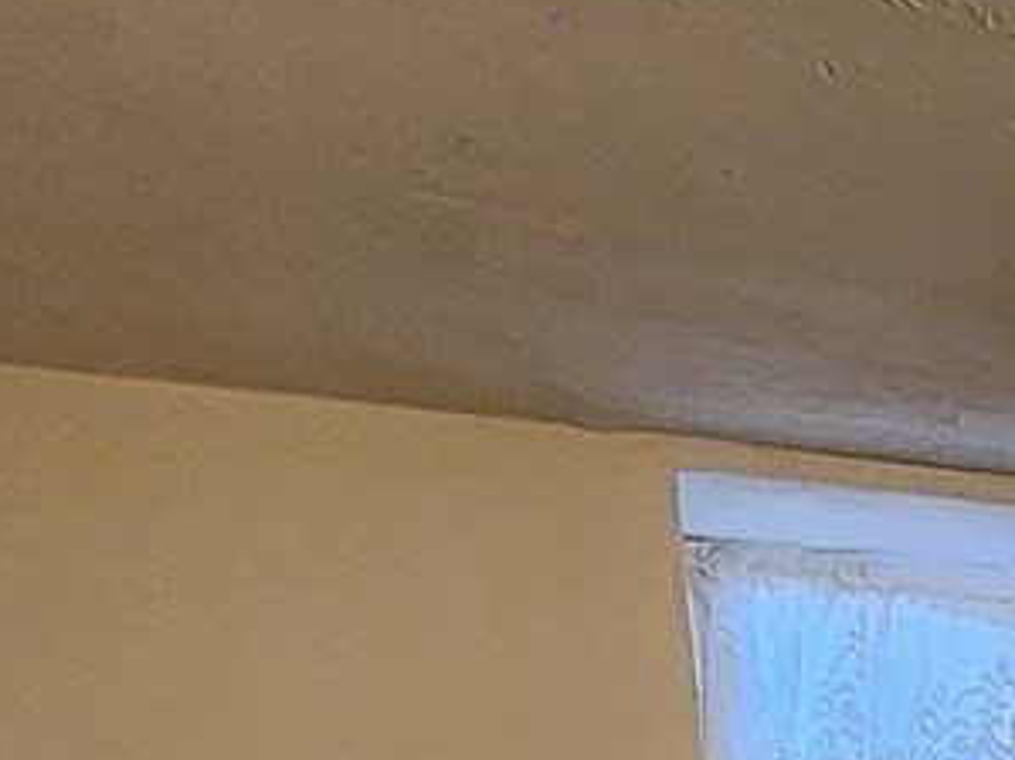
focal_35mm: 89
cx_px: 2431
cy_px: 1690
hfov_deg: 14.5
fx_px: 2609
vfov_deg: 13.3
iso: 320
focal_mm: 2.2
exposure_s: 1/60
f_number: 2.2
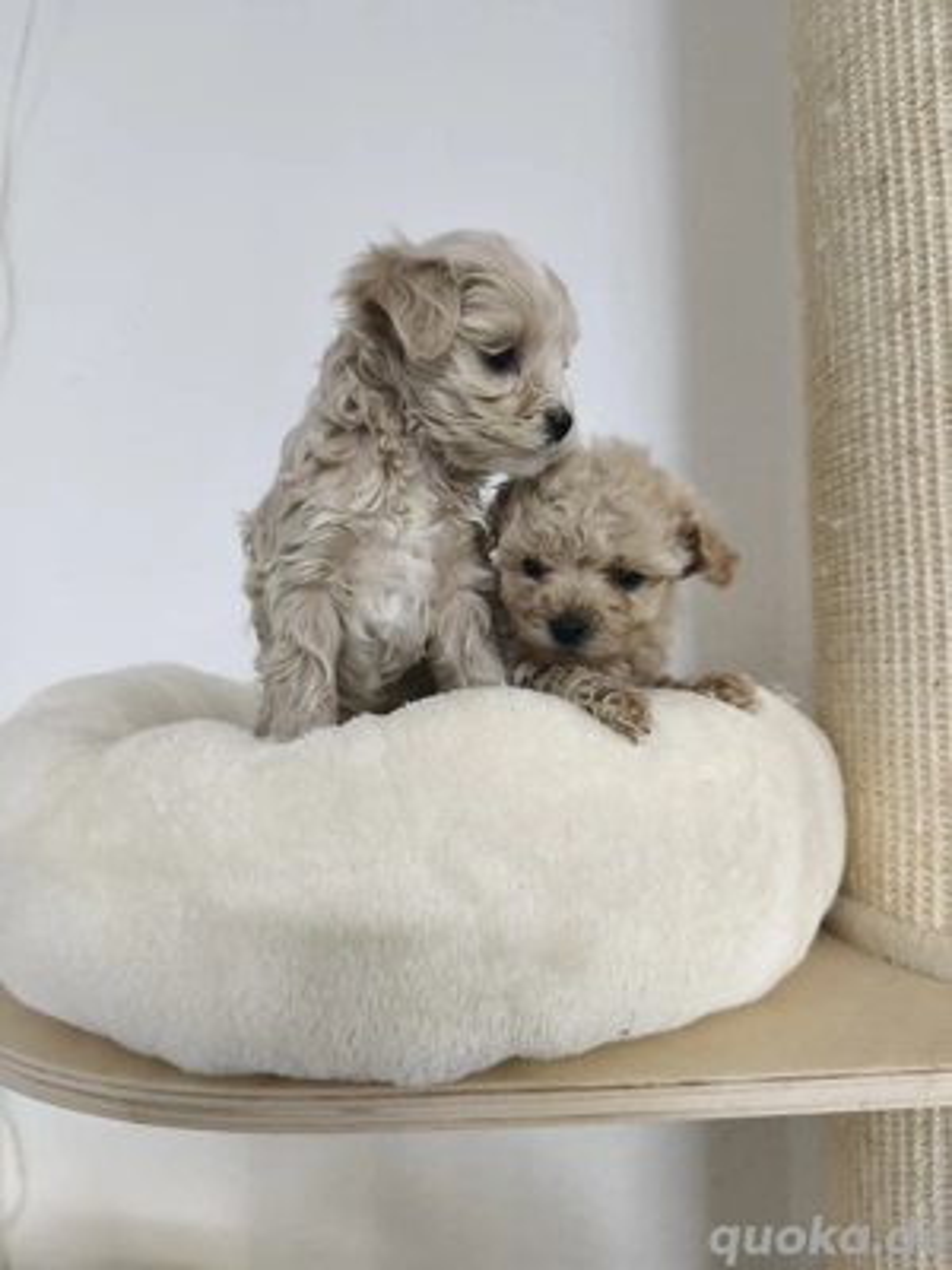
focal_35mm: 23
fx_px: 843
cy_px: 635
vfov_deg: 73.9
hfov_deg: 58.9
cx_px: 476
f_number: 1.65
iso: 2000
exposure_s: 1/20
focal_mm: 6.18
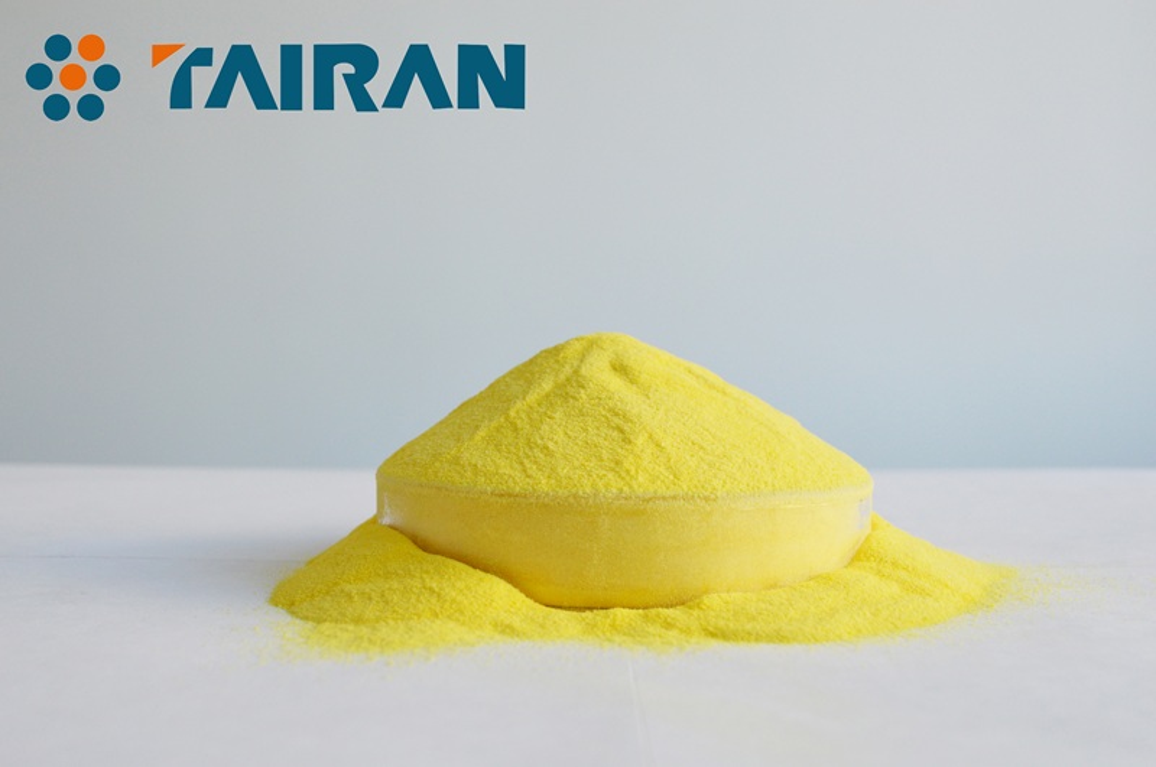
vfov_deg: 36.8
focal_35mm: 36
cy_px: 384
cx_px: 578
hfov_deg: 53.2
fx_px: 1154
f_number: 8
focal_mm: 24
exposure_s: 1/80
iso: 400
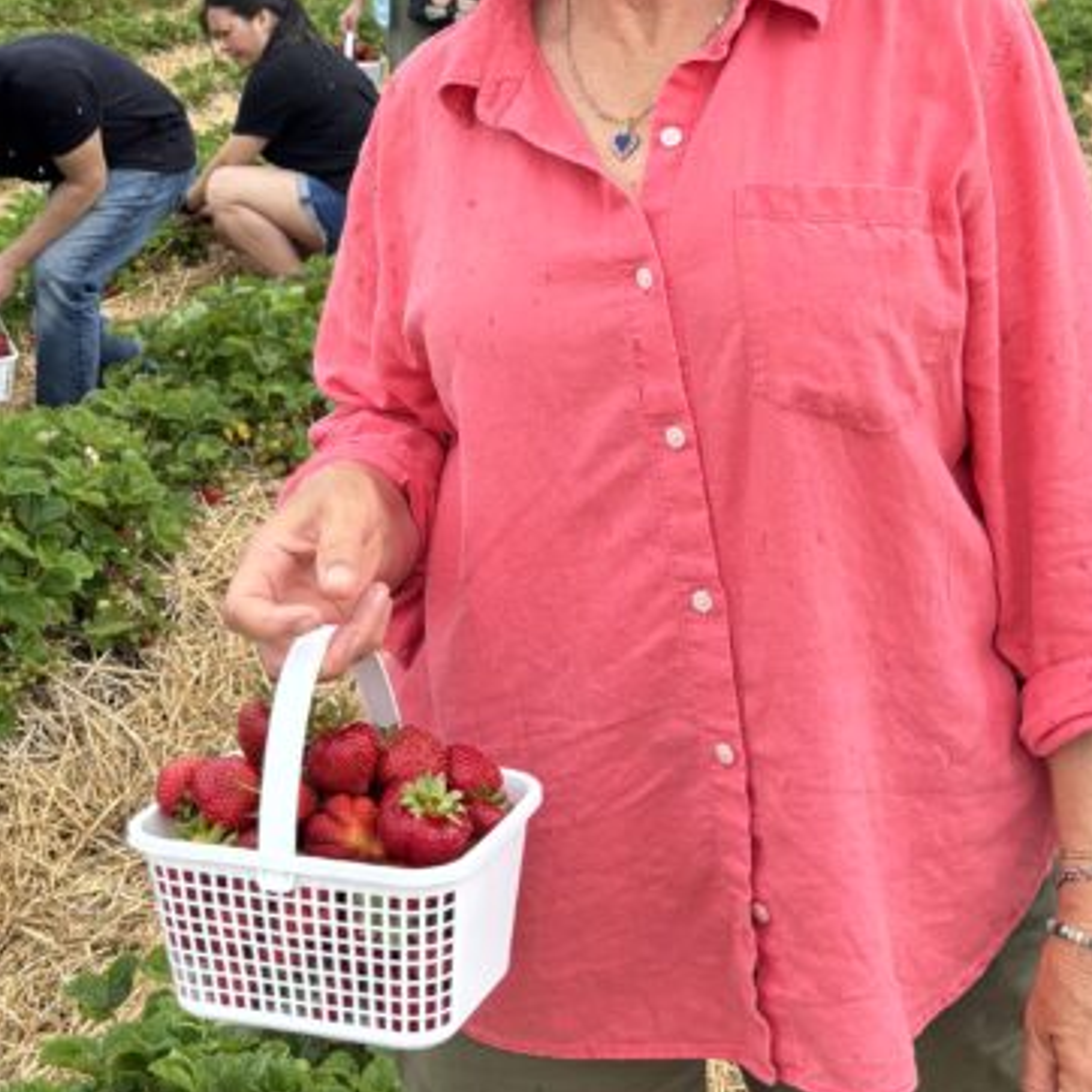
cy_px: -3
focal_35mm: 65
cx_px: 528
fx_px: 2320
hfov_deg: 26.5
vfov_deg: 25.2
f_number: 1.6
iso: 50
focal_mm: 5.96
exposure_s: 1/1845
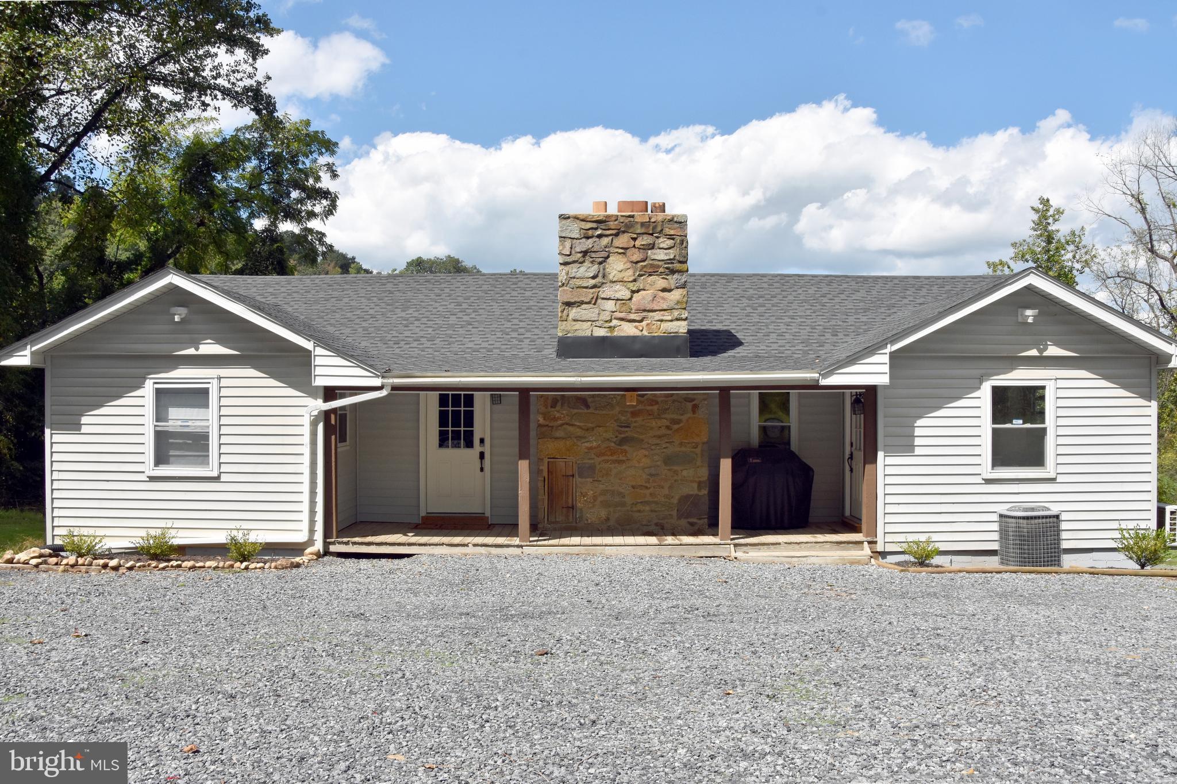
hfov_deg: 67.4
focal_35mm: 27
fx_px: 883
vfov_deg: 47.9
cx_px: 588
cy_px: 392
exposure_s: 1/500
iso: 400
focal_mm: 18
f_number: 11
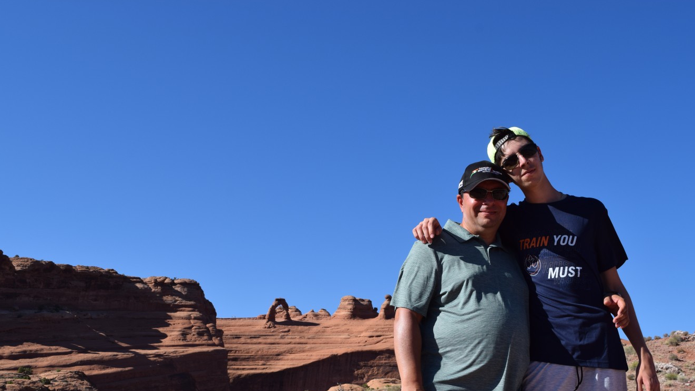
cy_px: 222
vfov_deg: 25.7
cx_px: 351
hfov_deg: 44.1
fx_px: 858
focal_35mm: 47
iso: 200
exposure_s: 1/400
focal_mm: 29
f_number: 10
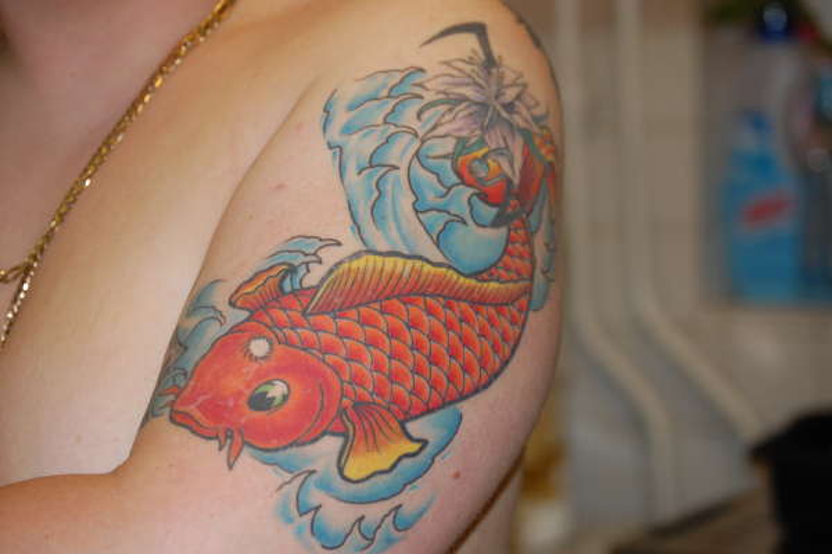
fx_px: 1905
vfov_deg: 16.5
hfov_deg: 24.6
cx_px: 416
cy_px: 277
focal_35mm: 82
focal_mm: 55
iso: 400
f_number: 4
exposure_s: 1/60
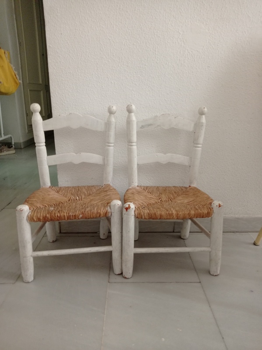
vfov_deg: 63.5
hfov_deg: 49.7
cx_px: 131
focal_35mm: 28
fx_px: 283
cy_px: 175
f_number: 1.79
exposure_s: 1/25
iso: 546
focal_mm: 4.74
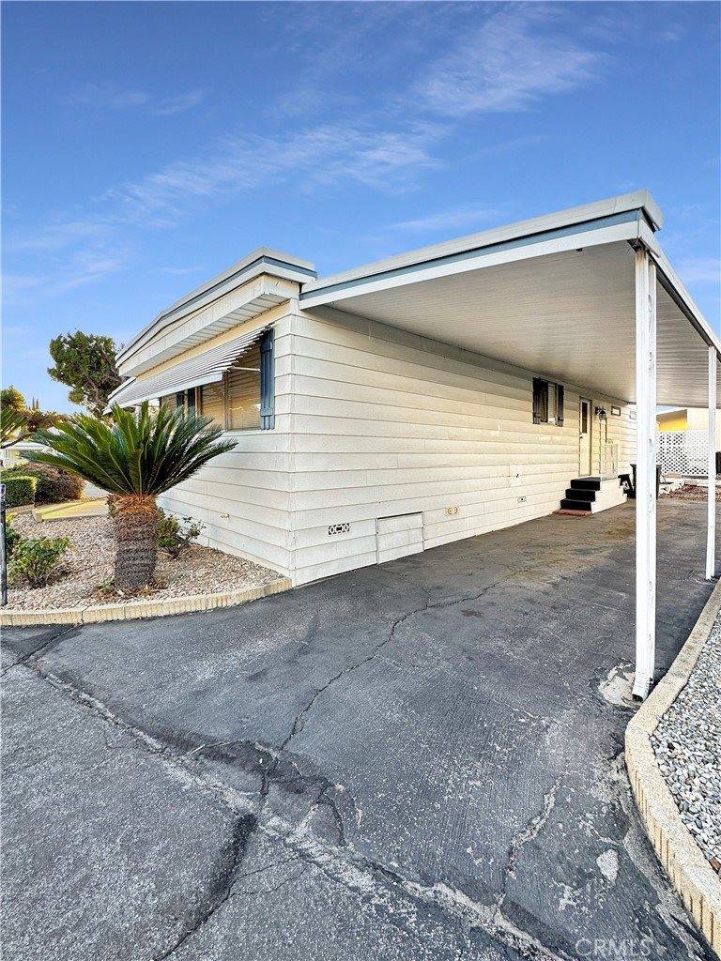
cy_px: 480
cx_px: 360
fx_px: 389
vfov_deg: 102.1
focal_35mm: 14
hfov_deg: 85.7
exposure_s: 1/121
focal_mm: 2.22
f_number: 2.2
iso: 80
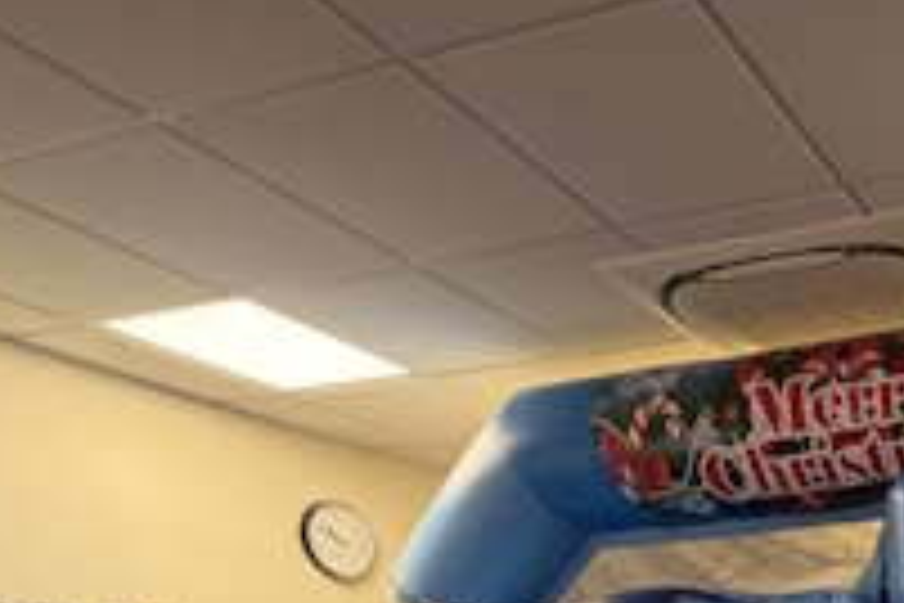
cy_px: 814
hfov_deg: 39.8
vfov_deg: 27.6
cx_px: 1007
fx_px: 979
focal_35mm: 39
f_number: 2.2
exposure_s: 1/50
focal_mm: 2.22
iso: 250
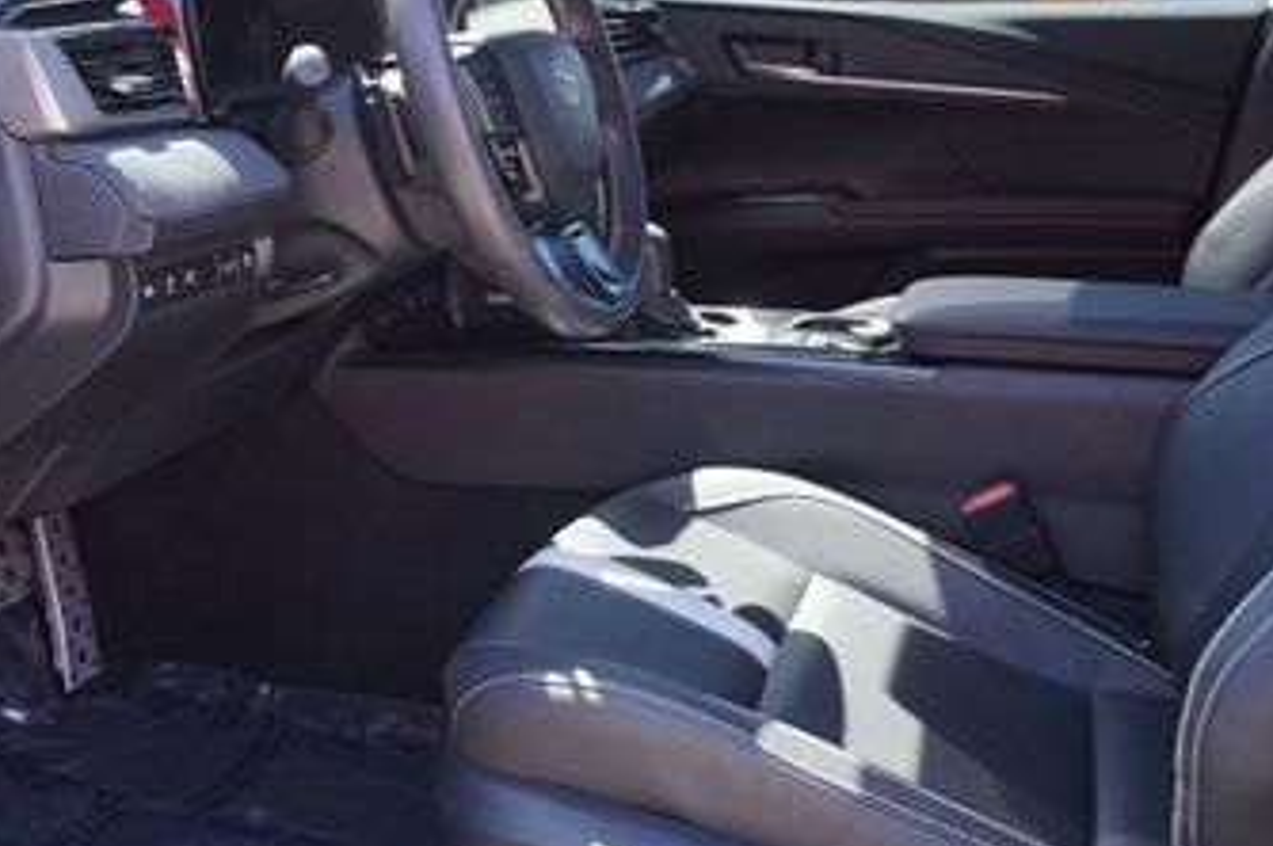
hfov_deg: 42.6
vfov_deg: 29.1
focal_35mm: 46
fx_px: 1625
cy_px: 316
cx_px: 518
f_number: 4
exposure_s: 1/60
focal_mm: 16
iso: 100
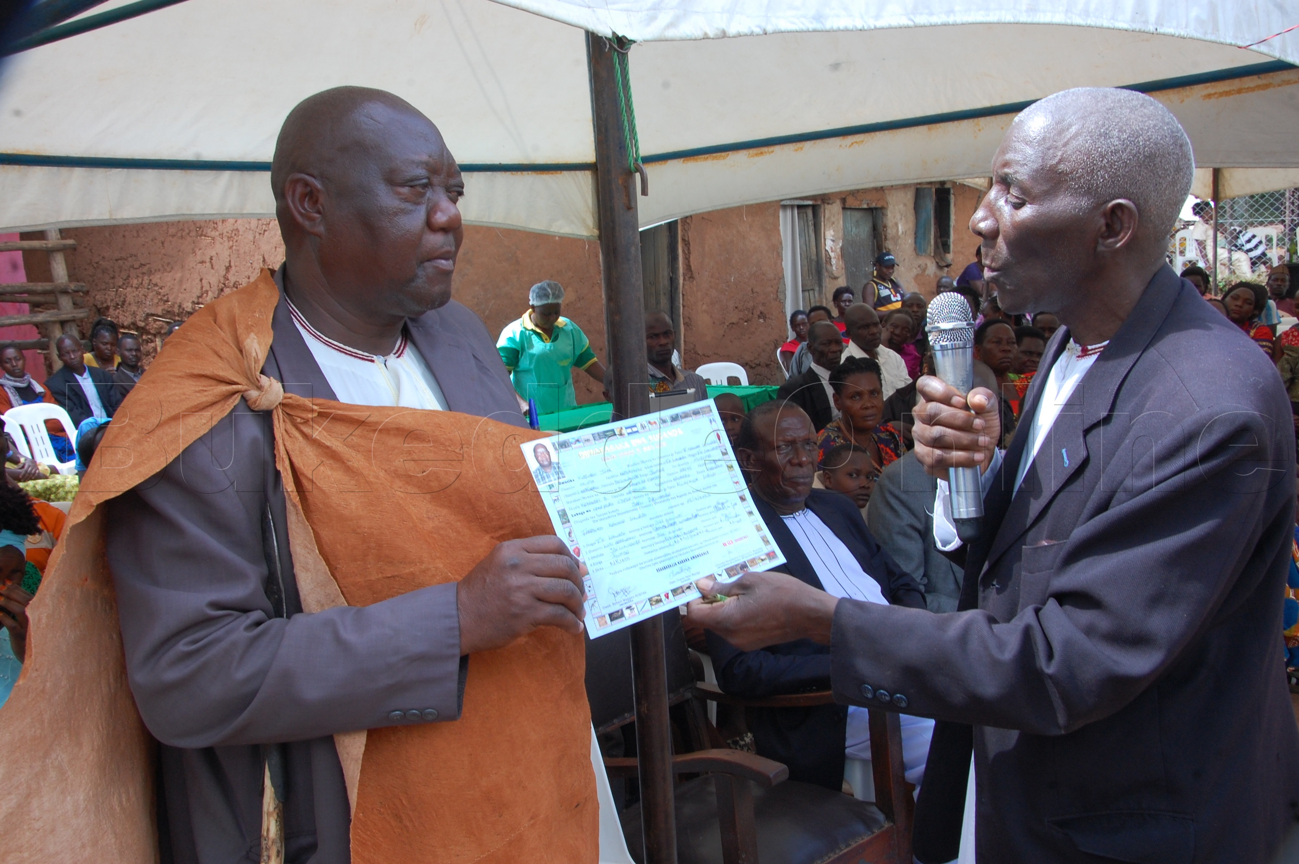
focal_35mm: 36
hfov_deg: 53.2
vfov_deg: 36.8
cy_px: 432
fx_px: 1298
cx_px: 650
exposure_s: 1/60
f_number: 11
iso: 400
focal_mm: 24
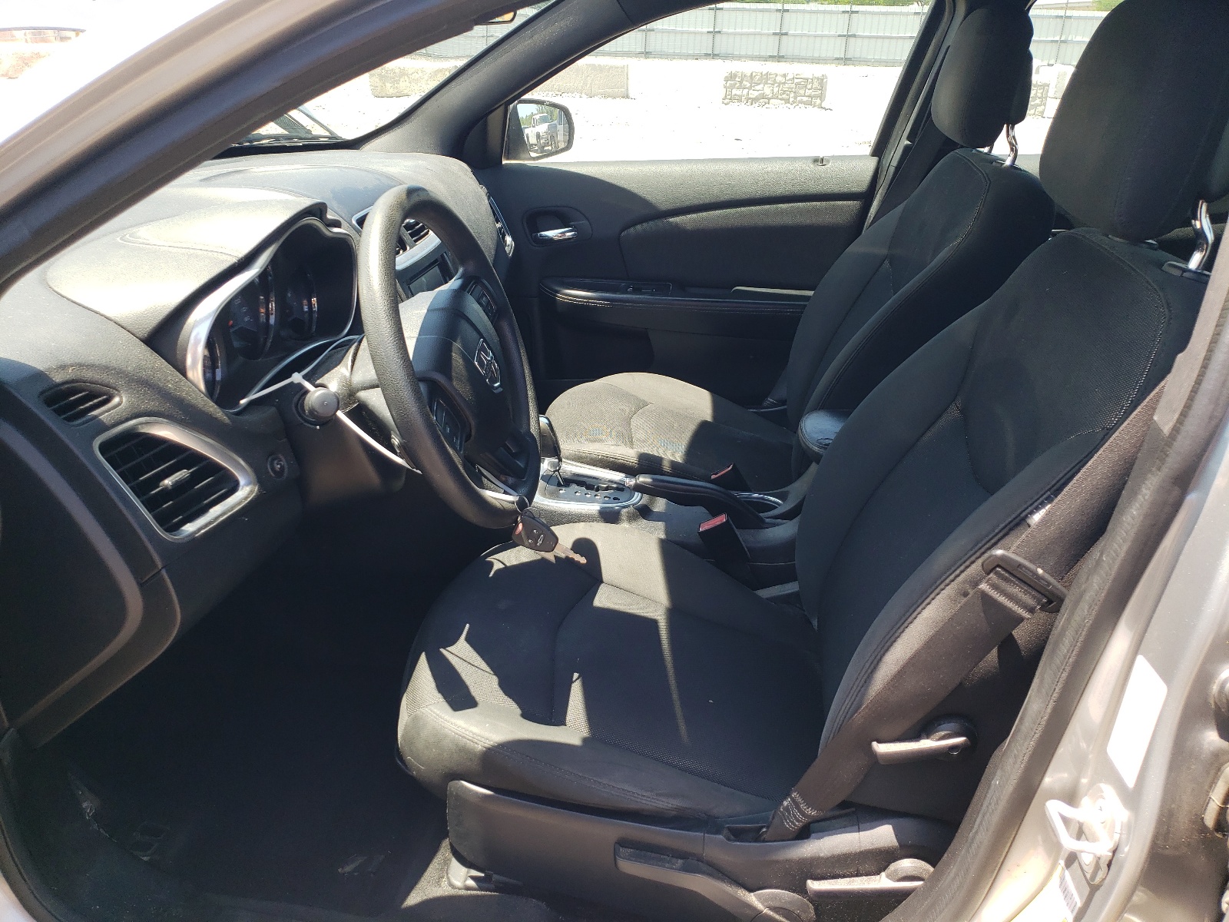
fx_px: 923
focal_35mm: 26
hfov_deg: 67.3
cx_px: 614
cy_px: 461
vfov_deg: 53.1
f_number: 1.5
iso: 50
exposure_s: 1/417
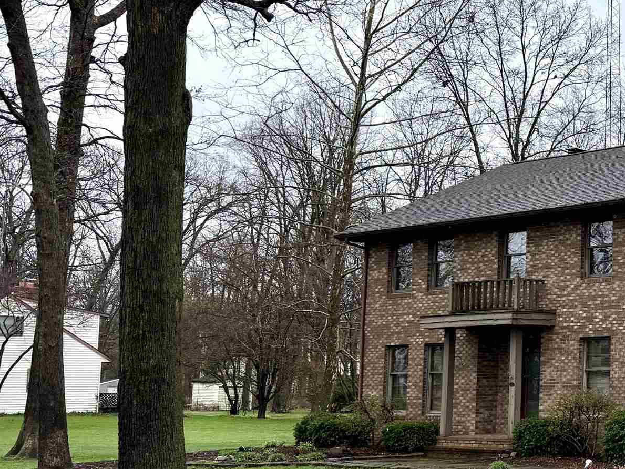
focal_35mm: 62
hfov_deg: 26.7
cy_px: 243
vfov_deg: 23.7
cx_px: 798
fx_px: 1120
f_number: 1.78
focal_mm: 6.76
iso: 80
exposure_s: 1/1770
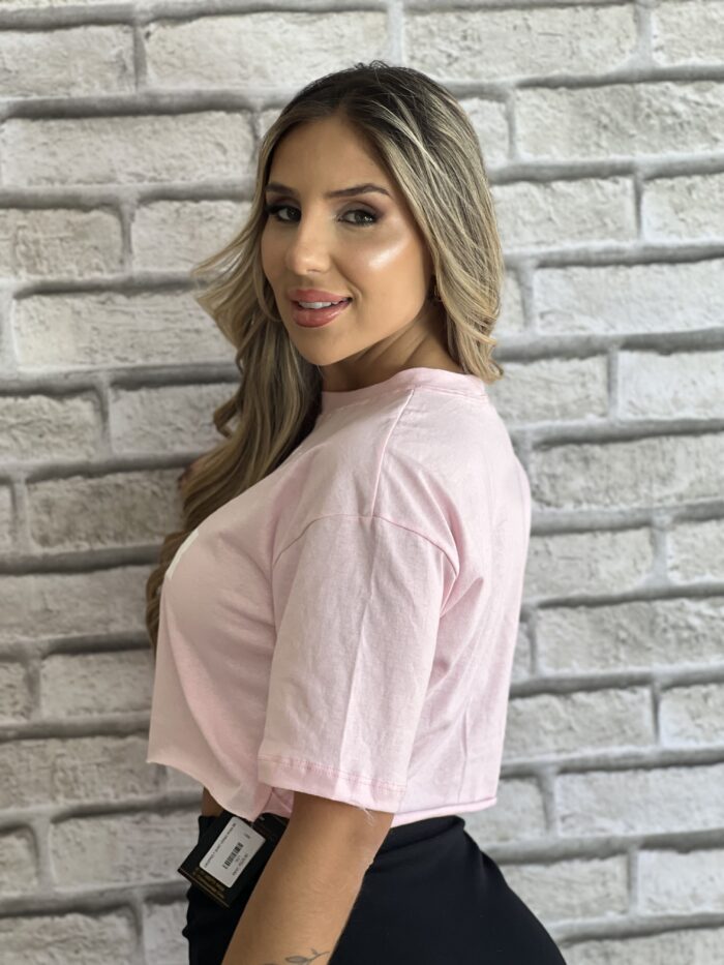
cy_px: 482
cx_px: 362
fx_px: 2147
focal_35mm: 77
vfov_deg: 25.3
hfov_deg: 19.1
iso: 100
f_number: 2.8
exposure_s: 1/120
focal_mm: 9
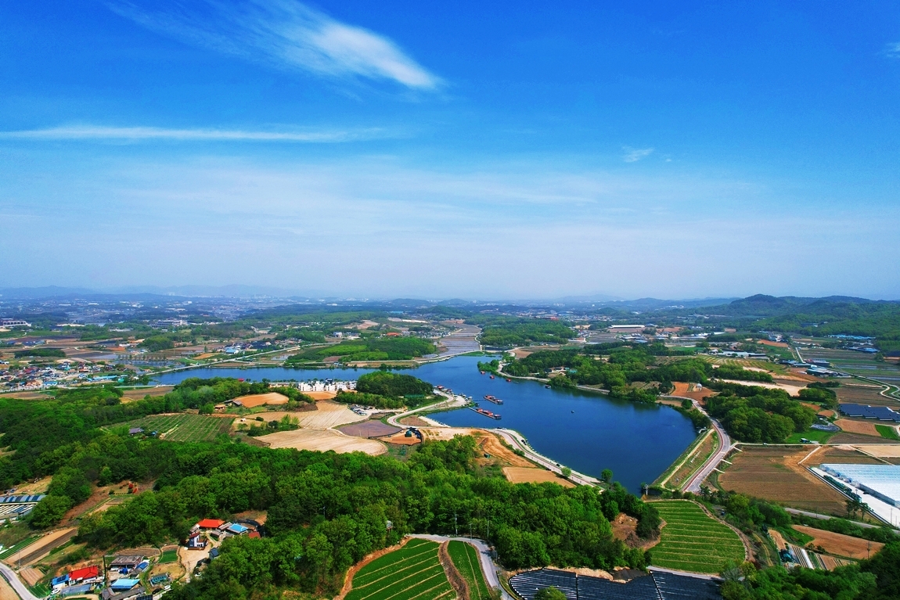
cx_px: 450
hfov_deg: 78.6
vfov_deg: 57.2
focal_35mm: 22
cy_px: 300
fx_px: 550
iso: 100
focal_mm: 8.38
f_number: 2.8
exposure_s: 1/2500
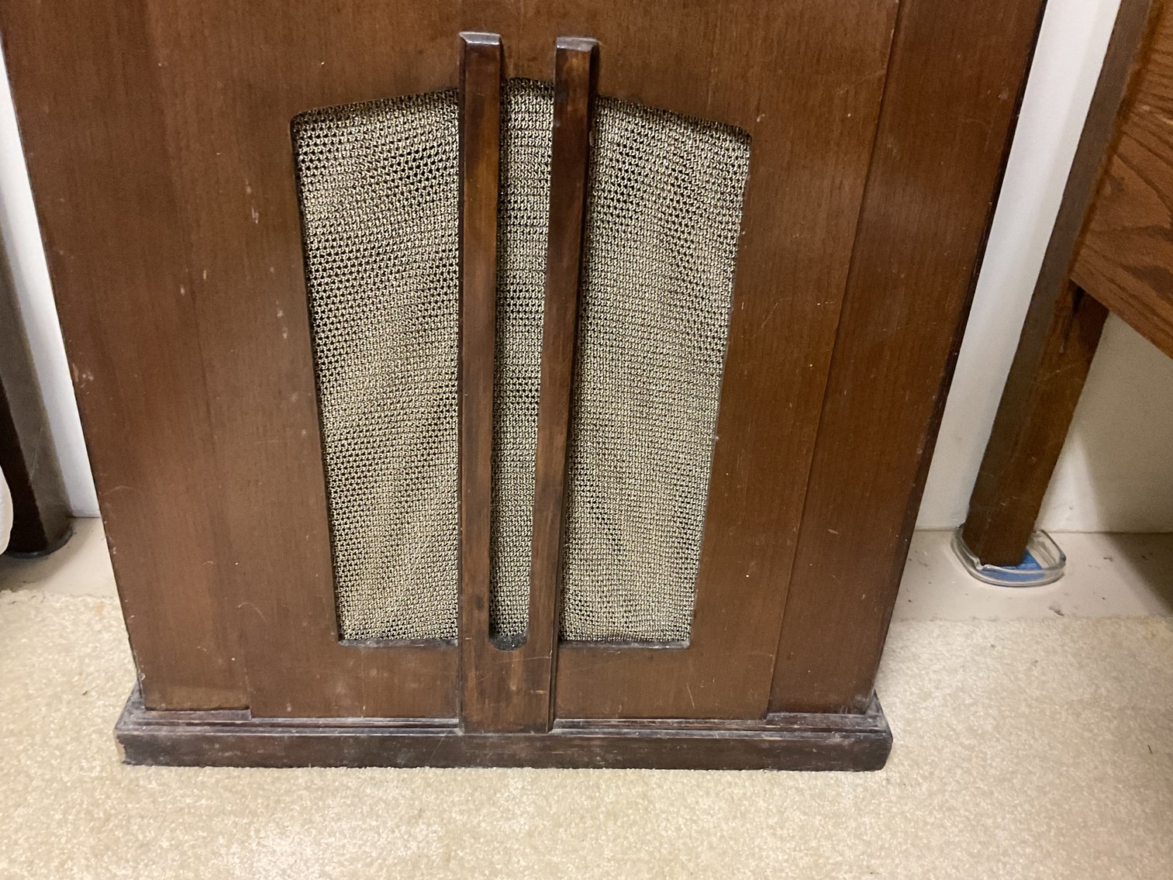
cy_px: 440
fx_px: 983
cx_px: 586
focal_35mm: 29
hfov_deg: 61.7
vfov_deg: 48.2
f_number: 1.8
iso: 320
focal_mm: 3
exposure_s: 1/30
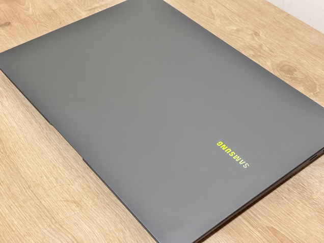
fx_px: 487
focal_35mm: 52
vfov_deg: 28.0
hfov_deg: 36.8
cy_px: 122
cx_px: 162
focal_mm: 5.96
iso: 320
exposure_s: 1/20
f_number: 1.6
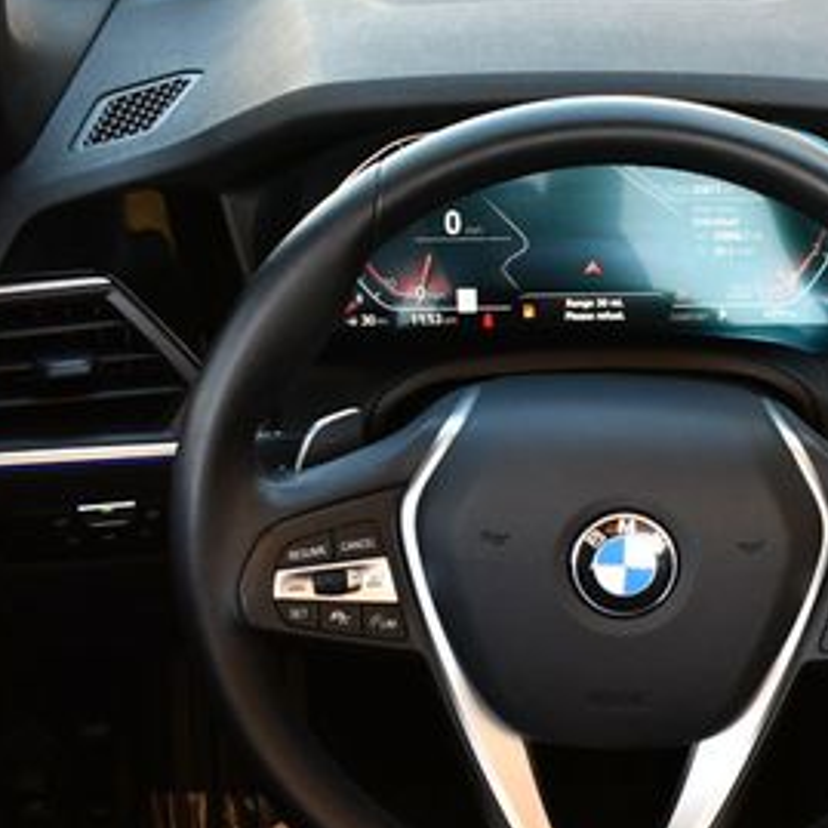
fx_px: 2192
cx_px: 899
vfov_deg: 21.3
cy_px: 582
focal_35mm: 81
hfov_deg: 20.4
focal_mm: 20
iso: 500
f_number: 3.8
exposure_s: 1/250
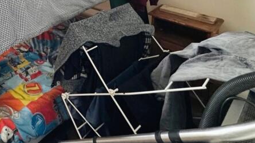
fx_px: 237
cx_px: 10
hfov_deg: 48.4
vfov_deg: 27.2
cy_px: -51
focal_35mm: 35
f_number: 2.2
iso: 320
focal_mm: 2.22
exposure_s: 1/87
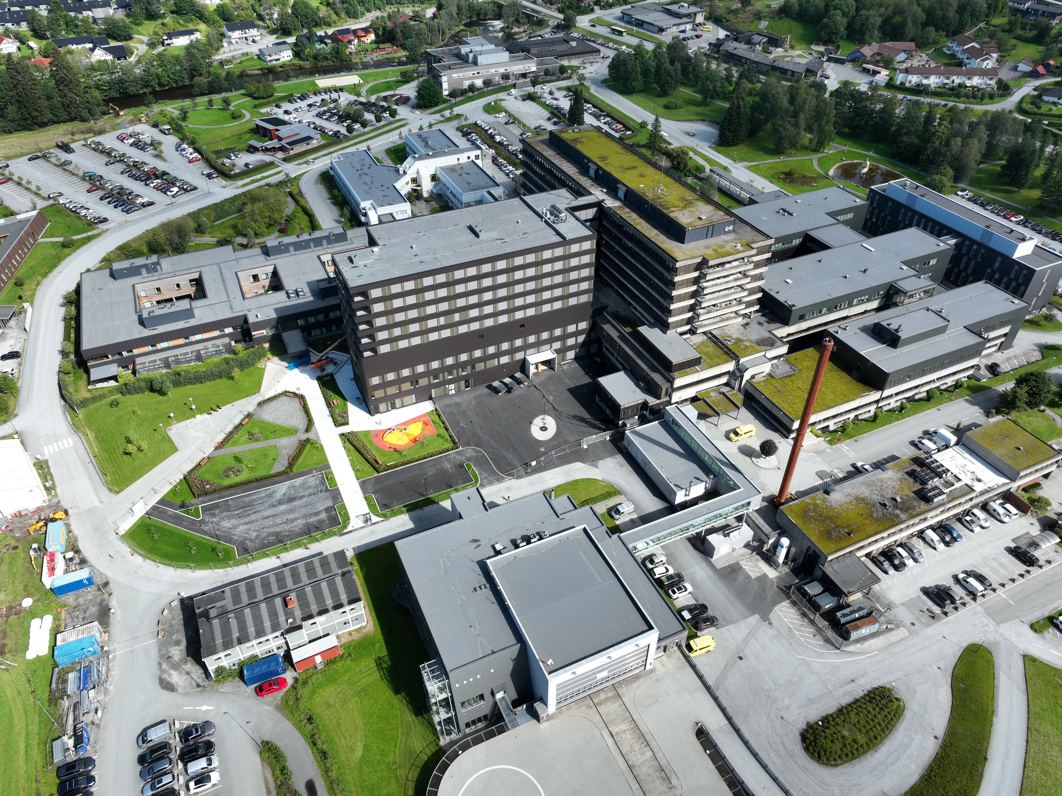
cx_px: 531
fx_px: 736
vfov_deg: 56.8
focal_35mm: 24
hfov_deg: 71.6
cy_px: 398
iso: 100
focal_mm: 12.29
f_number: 5.6
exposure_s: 1/400
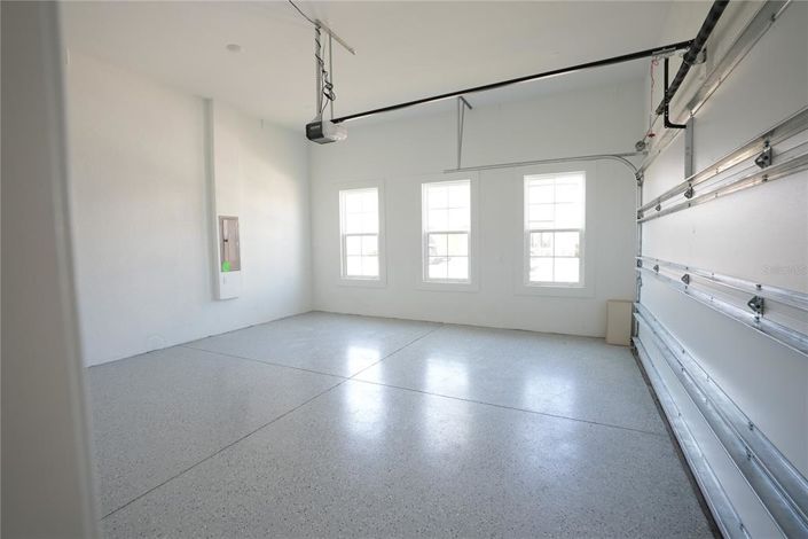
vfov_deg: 73.7
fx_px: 359
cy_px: 270
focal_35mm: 16
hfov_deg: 96.7
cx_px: 404
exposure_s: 1/80
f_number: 4.5
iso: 1000
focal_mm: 16
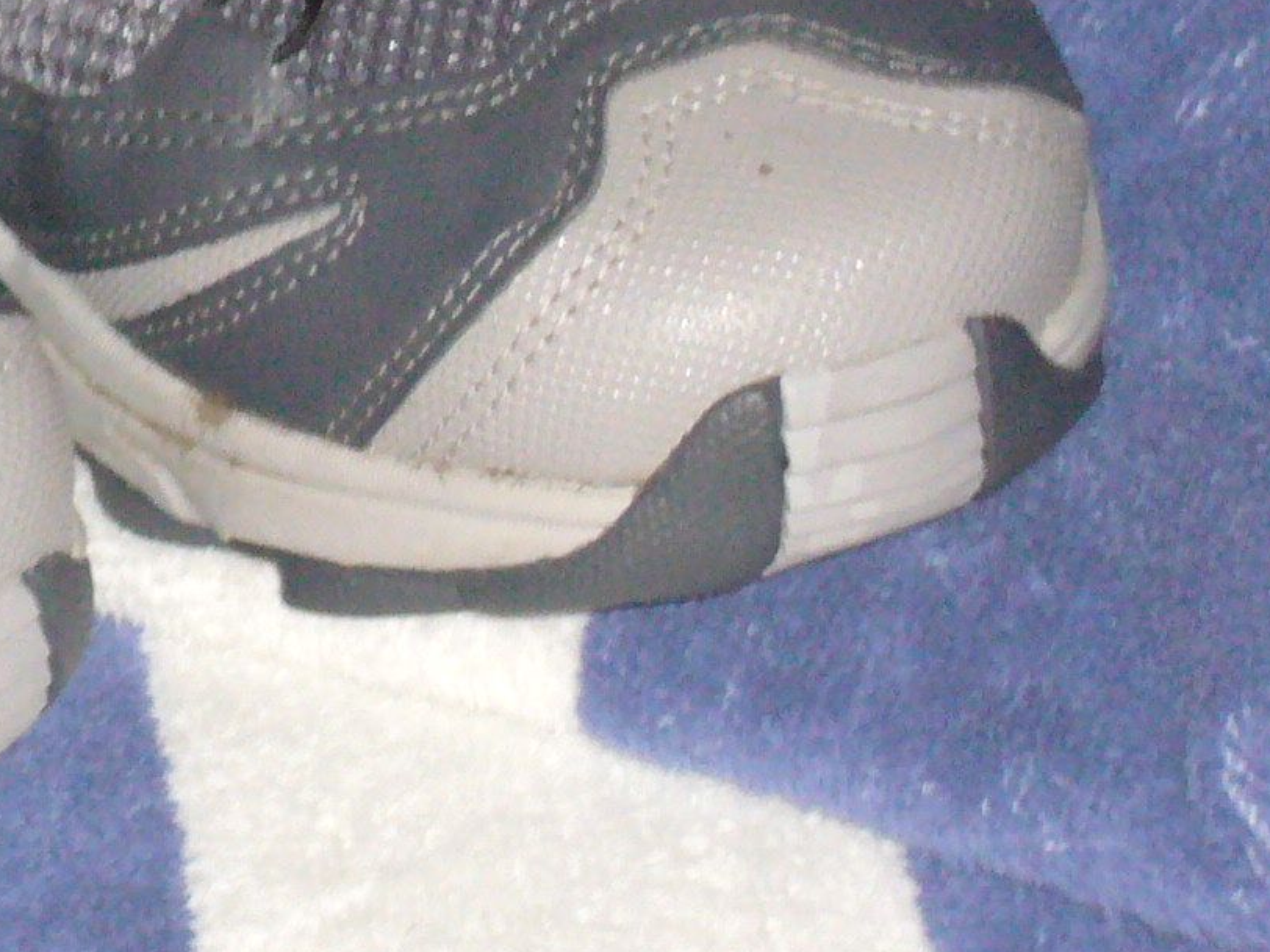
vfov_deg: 4.1
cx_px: -785
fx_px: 13355
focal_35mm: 364
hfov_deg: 5.4
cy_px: -242
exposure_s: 1/30
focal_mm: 17.4
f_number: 5
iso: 320
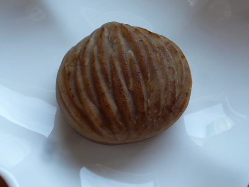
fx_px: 475
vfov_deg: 22.2
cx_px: 122
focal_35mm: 66
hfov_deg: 29.4
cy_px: 79
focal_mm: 9.5
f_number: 5.2
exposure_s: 1/50
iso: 250
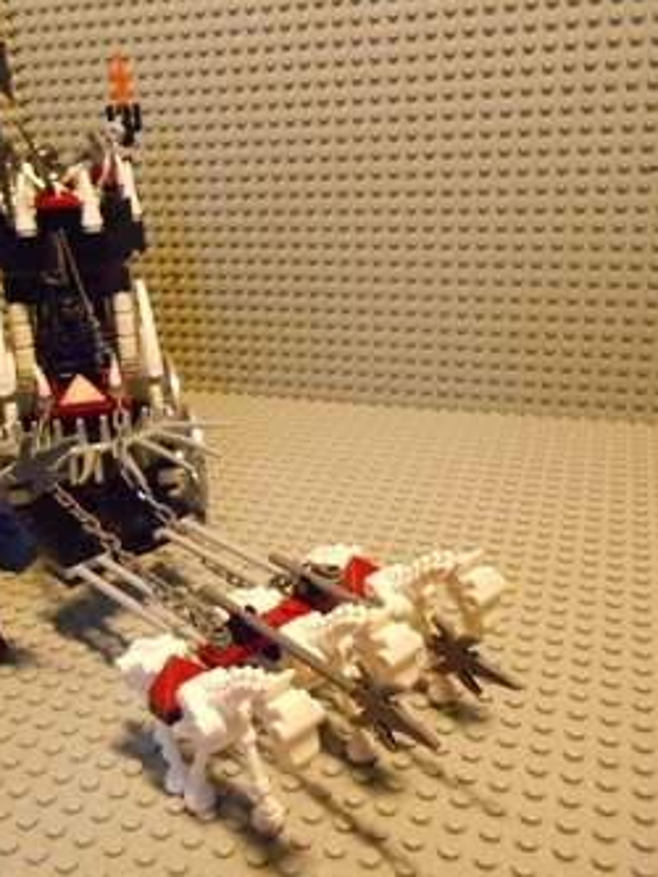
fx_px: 886
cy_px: 437
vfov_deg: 52.6
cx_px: 226
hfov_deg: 40.3
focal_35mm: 35
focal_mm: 4.6
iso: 800
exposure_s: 1/60
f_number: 3.2
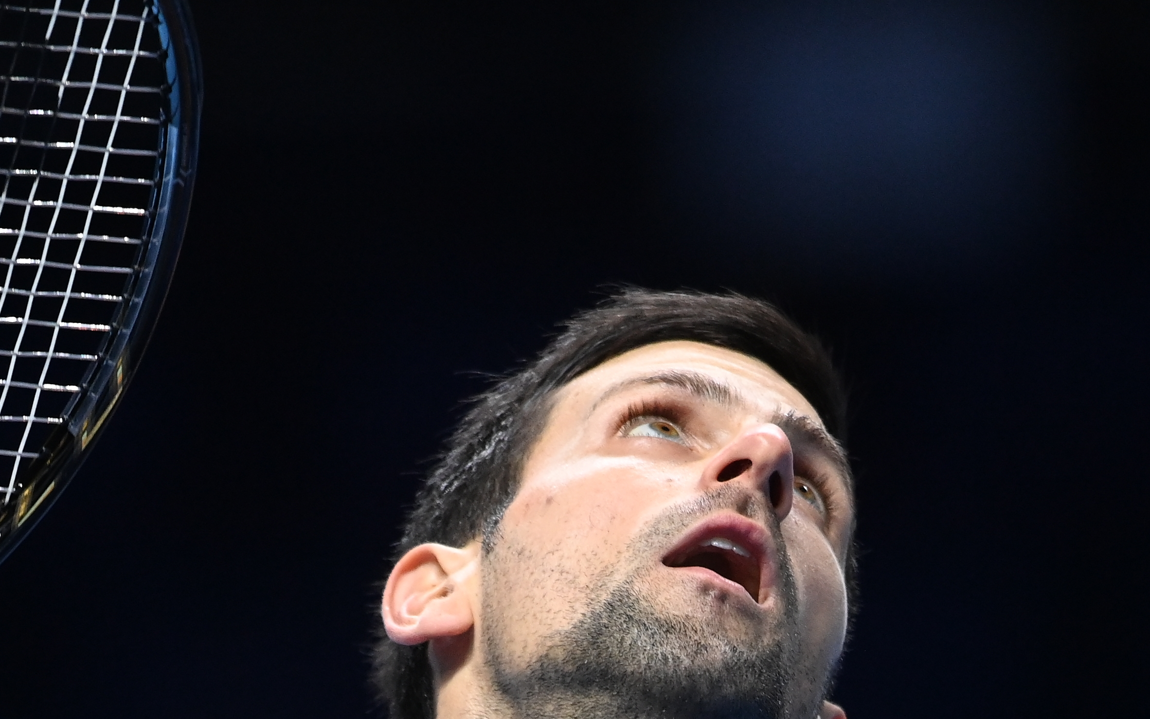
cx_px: 625
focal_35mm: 1200
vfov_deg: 1.1
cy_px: 768
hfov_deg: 1.8
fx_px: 37613
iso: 4000
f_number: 4
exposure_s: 1/800
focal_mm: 500
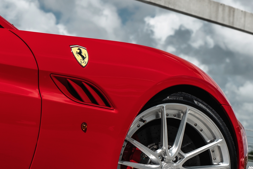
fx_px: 913
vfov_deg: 10.5
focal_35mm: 130
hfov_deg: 15.7
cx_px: 168
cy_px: 119
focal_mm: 70
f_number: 6.3
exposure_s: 1/800
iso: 250
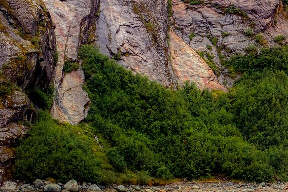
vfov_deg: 4.3
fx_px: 2536
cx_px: 479
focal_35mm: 317
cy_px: -14
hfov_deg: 6.4
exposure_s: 1/80
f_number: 5.6
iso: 160
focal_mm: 75
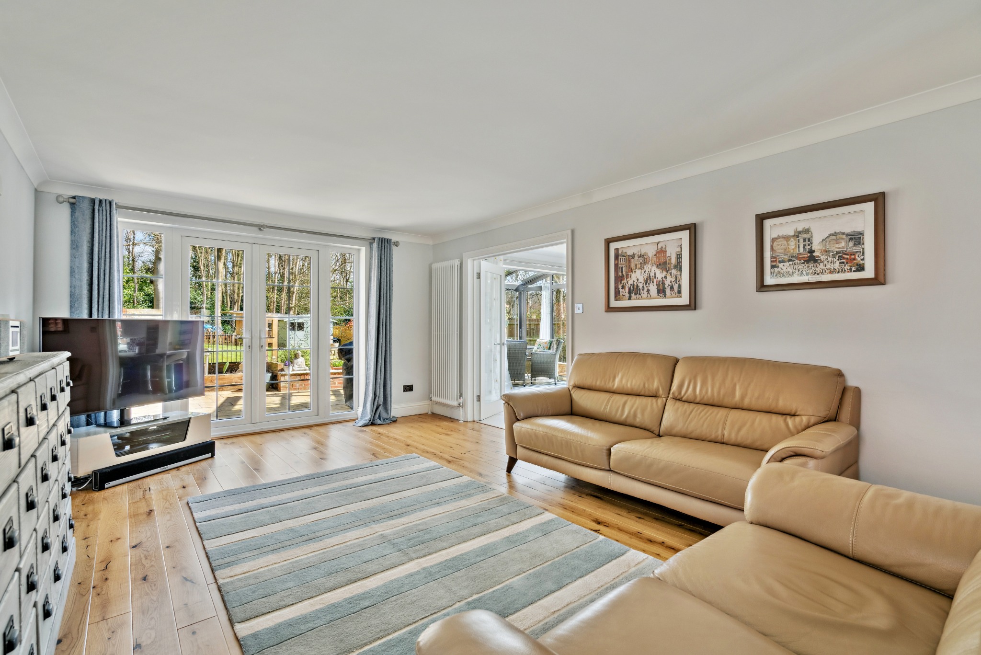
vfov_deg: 73.8
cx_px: 490
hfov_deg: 96.7
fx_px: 436
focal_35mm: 16
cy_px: 328
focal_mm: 16
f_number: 6.3
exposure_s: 1/80
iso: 640
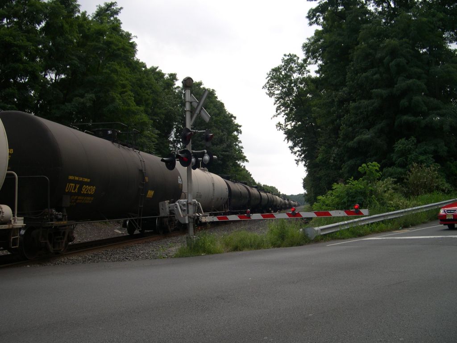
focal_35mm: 38
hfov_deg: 49.0
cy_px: 172
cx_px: 228
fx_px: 502
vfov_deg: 37.7
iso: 100
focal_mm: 8
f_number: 2.8
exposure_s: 1/676
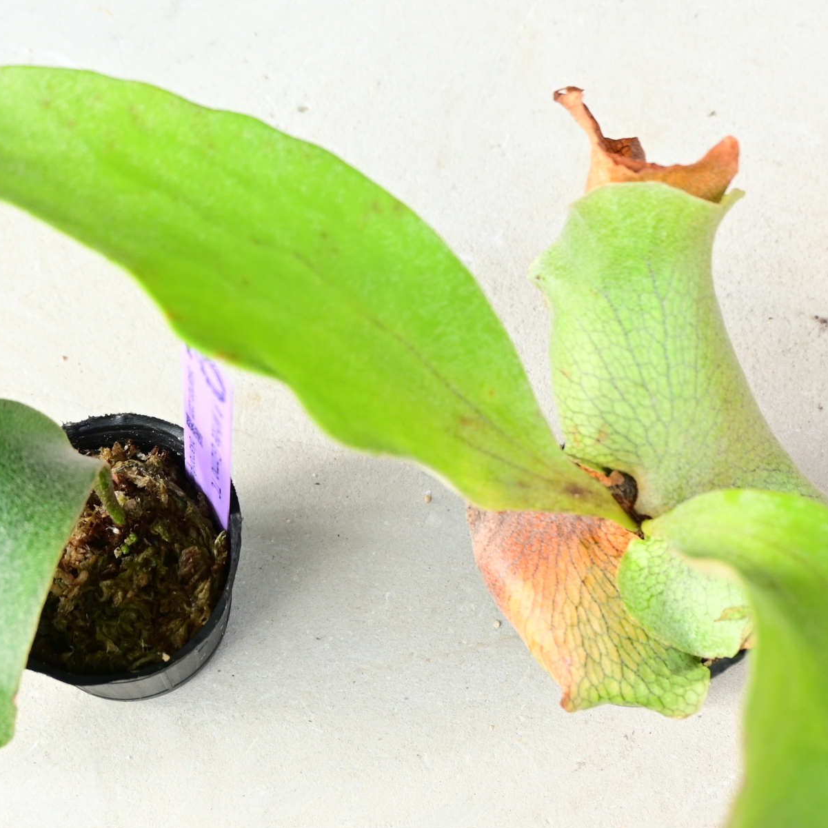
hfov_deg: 25.3
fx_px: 1840
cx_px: 323
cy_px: 467
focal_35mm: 68
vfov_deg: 25.3
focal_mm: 23
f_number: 4.5
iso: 220
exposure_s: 1/40
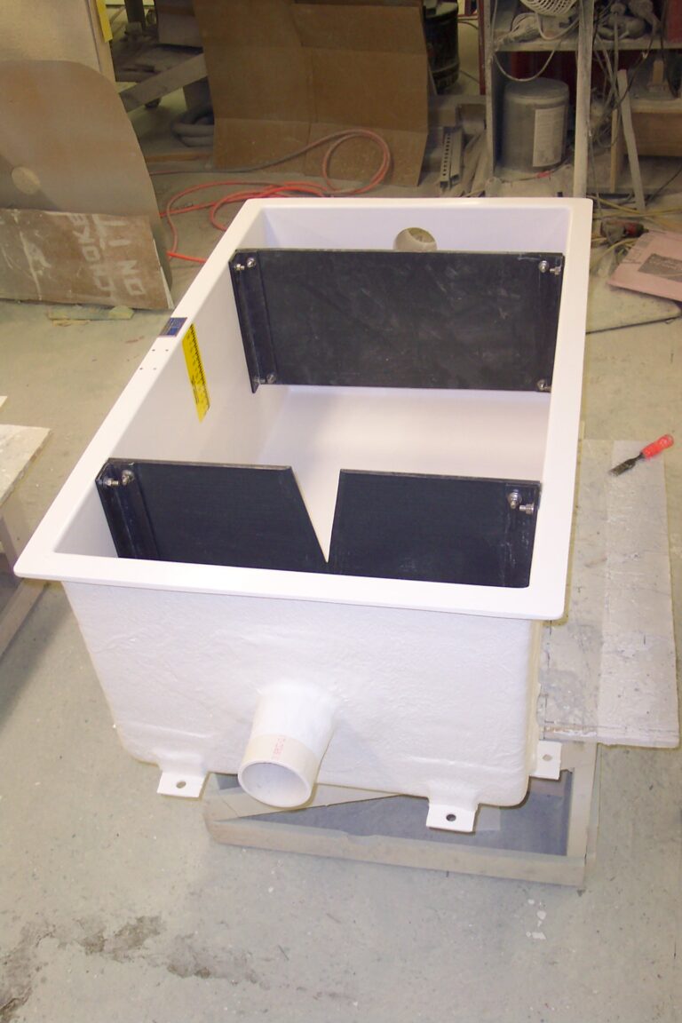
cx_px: 341
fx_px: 1080
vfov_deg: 50.7
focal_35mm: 38
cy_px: 512
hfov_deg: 35.1
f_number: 2.8
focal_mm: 8
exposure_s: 1/45
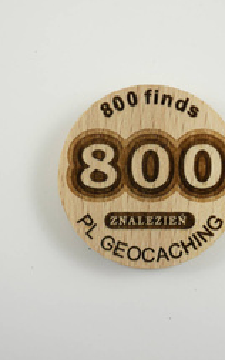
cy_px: 180
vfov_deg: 23.6
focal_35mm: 88
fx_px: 864
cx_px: 150
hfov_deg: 14.8
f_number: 9
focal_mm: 30
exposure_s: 1/15
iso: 200
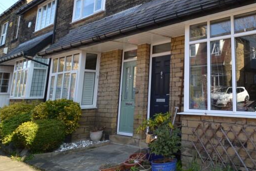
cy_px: 45
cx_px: 230
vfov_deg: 42.5
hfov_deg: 54.2
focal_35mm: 30
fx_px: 213
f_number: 5.6
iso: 125
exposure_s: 1/125
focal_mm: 10
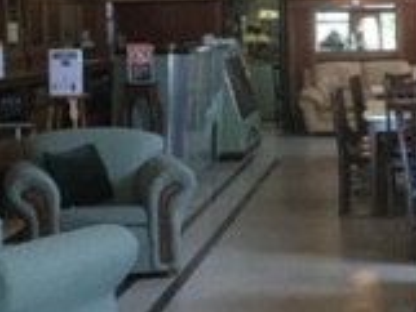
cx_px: 371
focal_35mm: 110
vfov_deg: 13.4
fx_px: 1323
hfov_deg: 17.6
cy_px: 64
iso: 80
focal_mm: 4.15
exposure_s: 1/33
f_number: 2.2
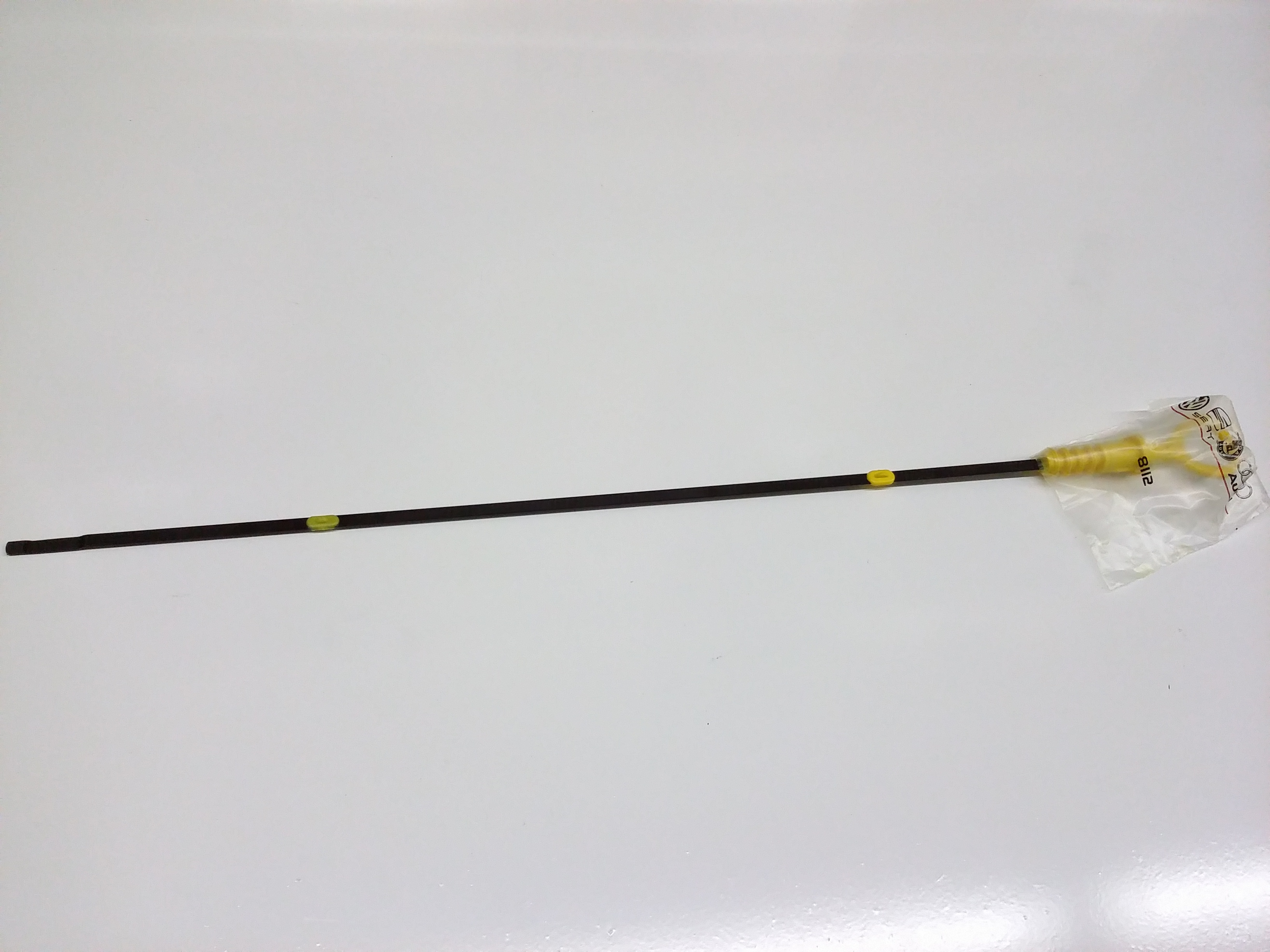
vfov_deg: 44.2
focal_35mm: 32
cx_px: 635
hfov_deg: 56.8
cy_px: 476
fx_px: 1174
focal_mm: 3.4
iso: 160
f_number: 2.4
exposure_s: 1/30
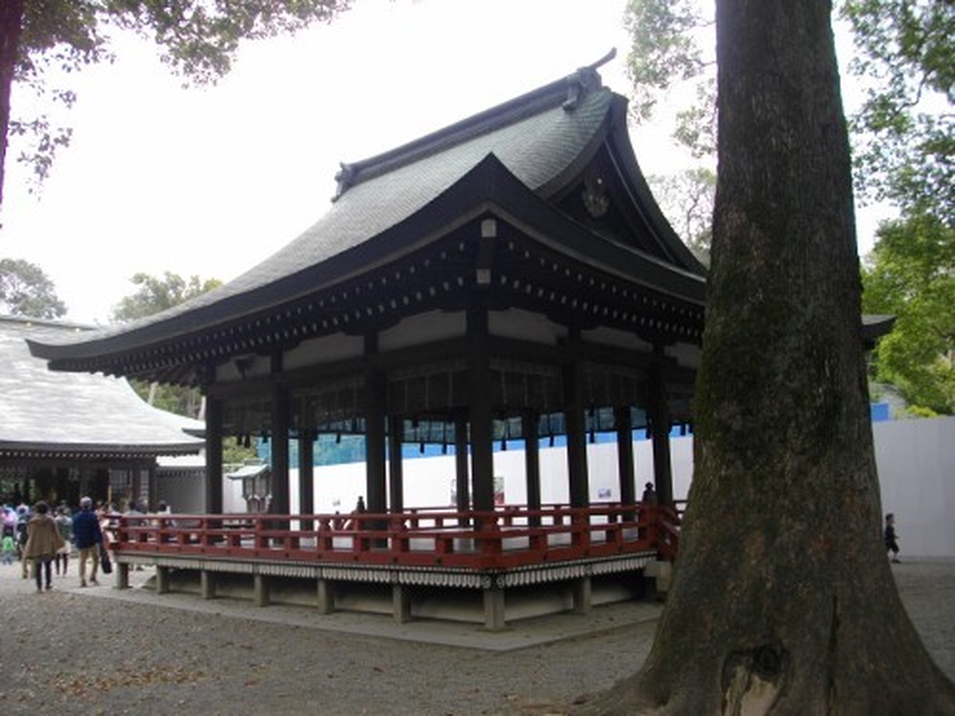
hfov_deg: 56.8
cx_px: 478
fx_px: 883
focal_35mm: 32
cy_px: 358
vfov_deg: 44.2
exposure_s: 1/200
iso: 100
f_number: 2.9
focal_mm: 5.7
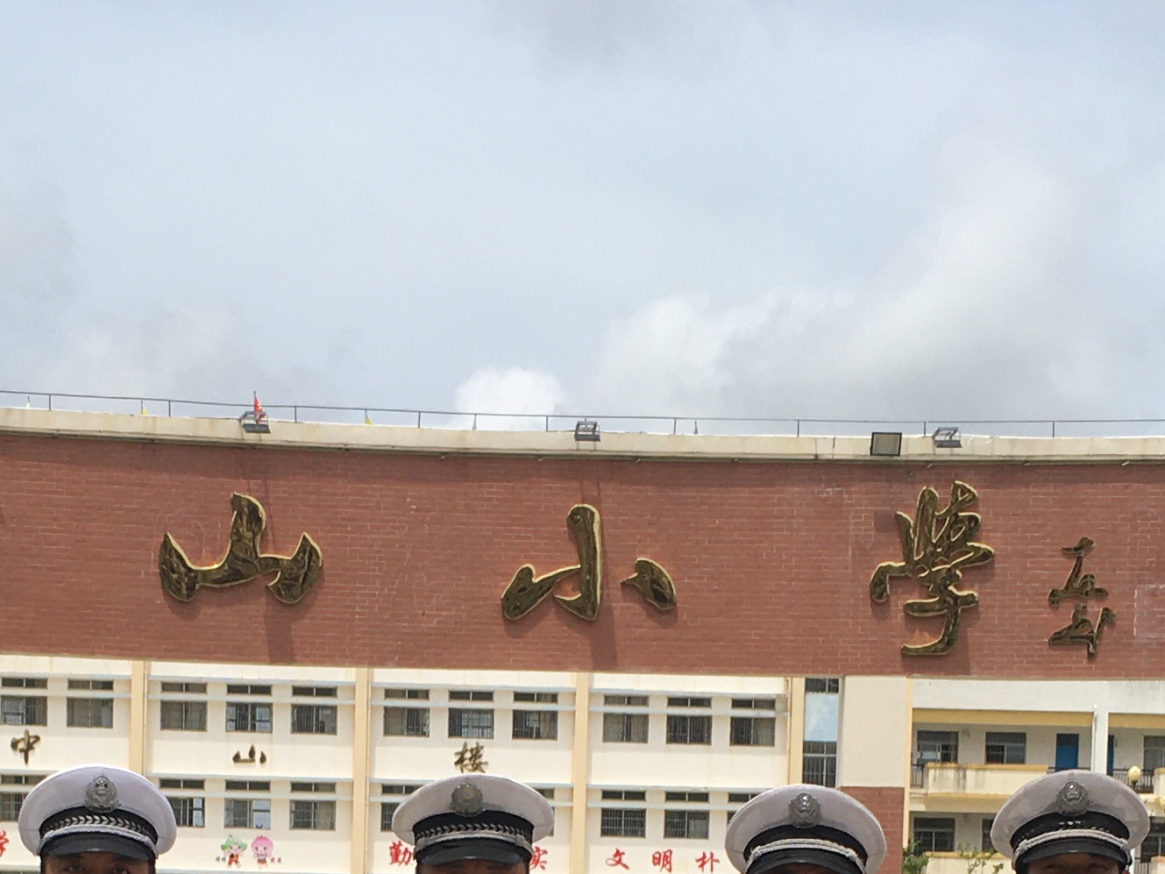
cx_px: 460
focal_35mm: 88
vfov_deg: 15.7
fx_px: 2962
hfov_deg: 22.2
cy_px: 1240
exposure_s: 1/2564
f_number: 2.2
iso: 25
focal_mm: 4.15
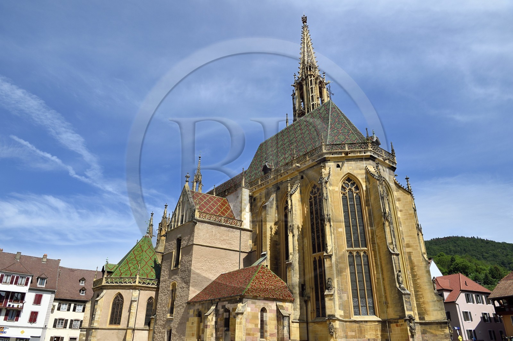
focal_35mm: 24
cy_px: 170
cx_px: 256
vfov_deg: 53.1
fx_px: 342
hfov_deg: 73.8
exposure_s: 1/250
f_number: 14
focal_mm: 24
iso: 200
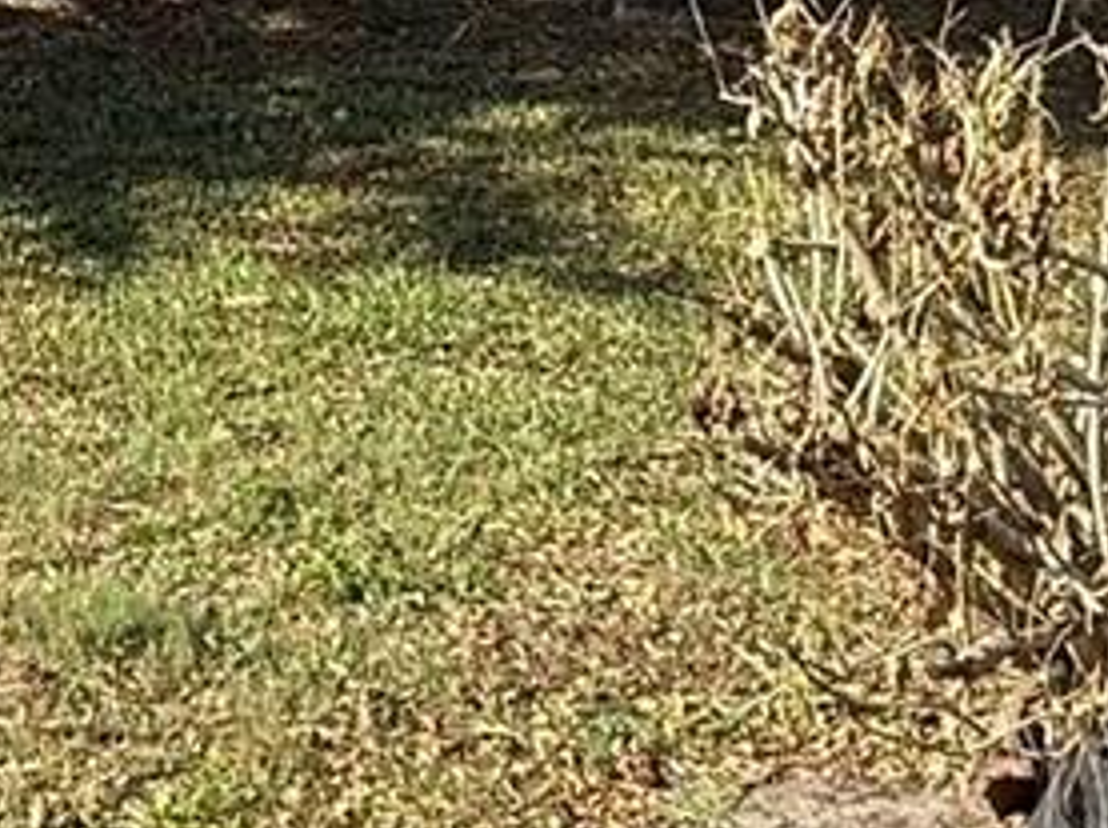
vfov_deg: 17.1
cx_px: 104
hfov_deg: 23.5
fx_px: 2589
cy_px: -240
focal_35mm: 81
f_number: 2.2
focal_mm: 2.22
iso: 50
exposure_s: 1/631
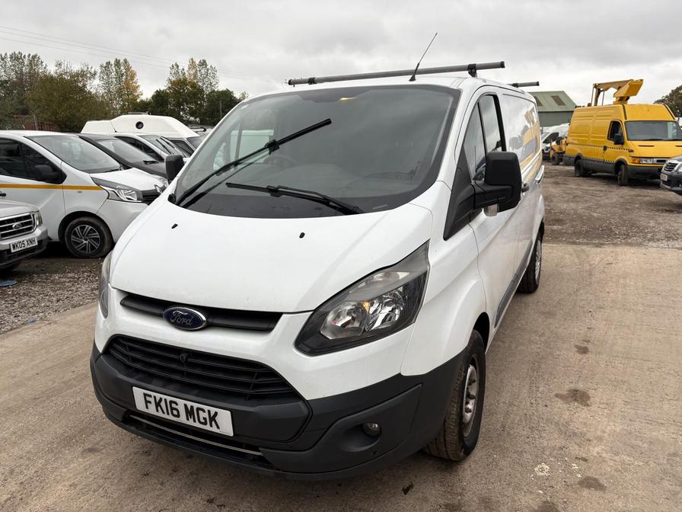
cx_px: 341
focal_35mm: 26
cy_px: 256
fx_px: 512
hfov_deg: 67.3
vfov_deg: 53.1
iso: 50
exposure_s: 1/427
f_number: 1.6
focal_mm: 5.96
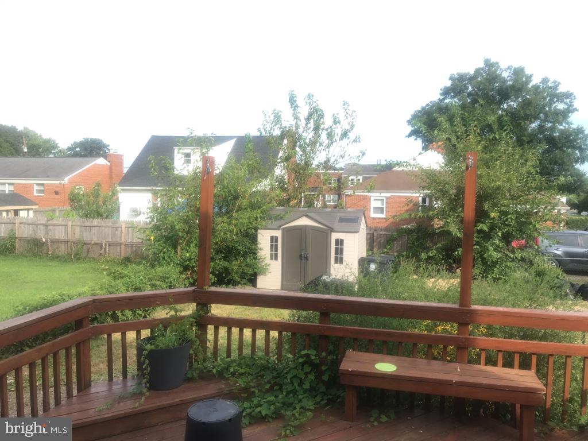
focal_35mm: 28
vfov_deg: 49.7
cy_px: 220
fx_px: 476
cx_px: 294
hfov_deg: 63.4
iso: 20
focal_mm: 3.99
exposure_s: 1/587
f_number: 1.8
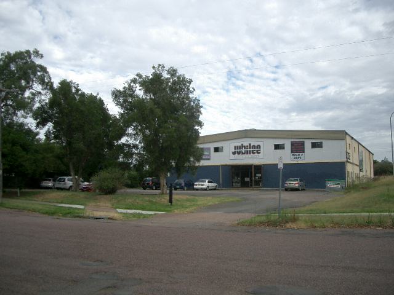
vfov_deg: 40.7
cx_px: 197
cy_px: 148
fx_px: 398
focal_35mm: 35
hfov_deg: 52.6
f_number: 2.6
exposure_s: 1/640
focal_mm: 5.8
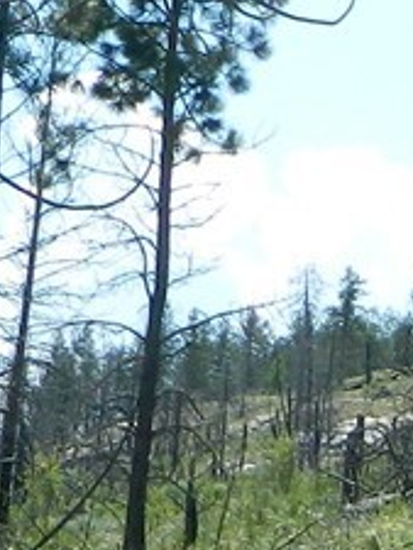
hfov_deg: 8.1
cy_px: 545
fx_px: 2829
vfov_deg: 11.0
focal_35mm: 178
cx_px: 701
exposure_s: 1/800
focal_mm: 4.5
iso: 80
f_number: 3.1
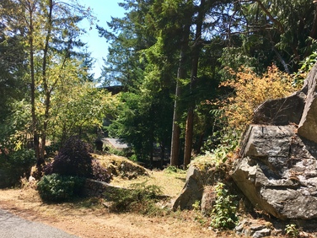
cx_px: 151
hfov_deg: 51.3
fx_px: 330
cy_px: 124
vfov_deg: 39.6
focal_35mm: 36
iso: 25
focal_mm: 4.15
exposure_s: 1/801
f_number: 2.2
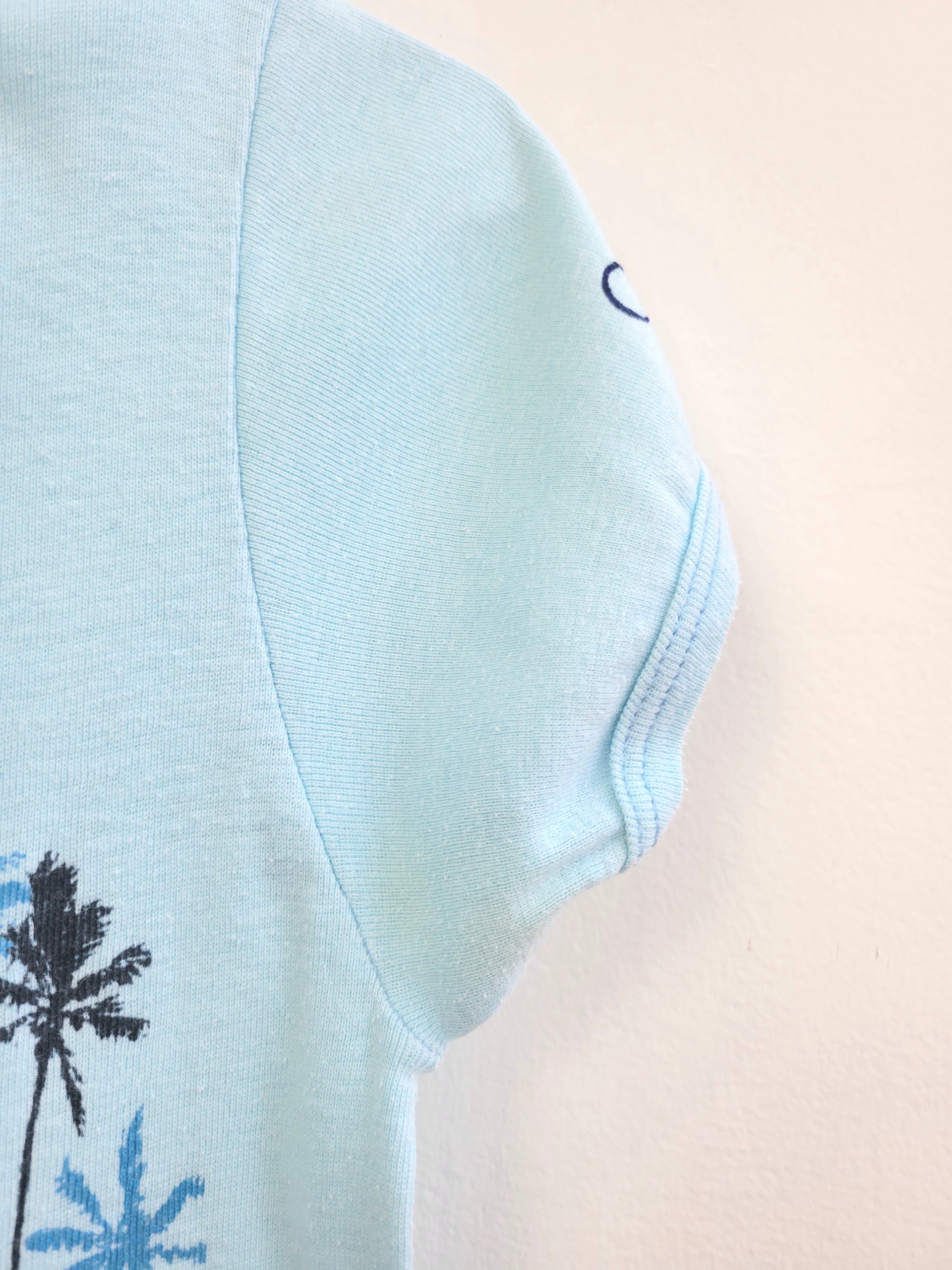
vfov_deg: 67.3
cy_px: 635
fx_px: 953
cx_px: 476
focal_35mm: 26
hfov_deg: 53.1
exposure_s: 1/120
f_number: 1.8
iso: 100
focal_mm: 5.4
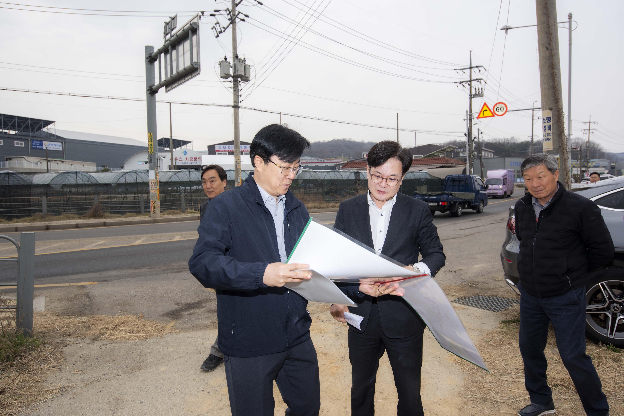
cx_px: 312
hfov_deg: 73.7
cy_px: 208
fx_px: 416
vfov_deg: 53.2
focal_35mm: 24
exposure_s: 1/320
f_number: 6.3
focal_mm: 24
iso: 80
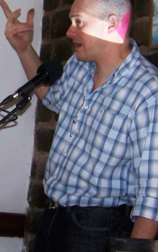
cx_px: -57
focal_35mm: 94
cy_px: 112
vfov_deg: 22.1
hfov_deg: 13.3
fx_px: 648
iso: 200
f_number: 2.8
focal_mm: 5.85
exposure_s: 1/30
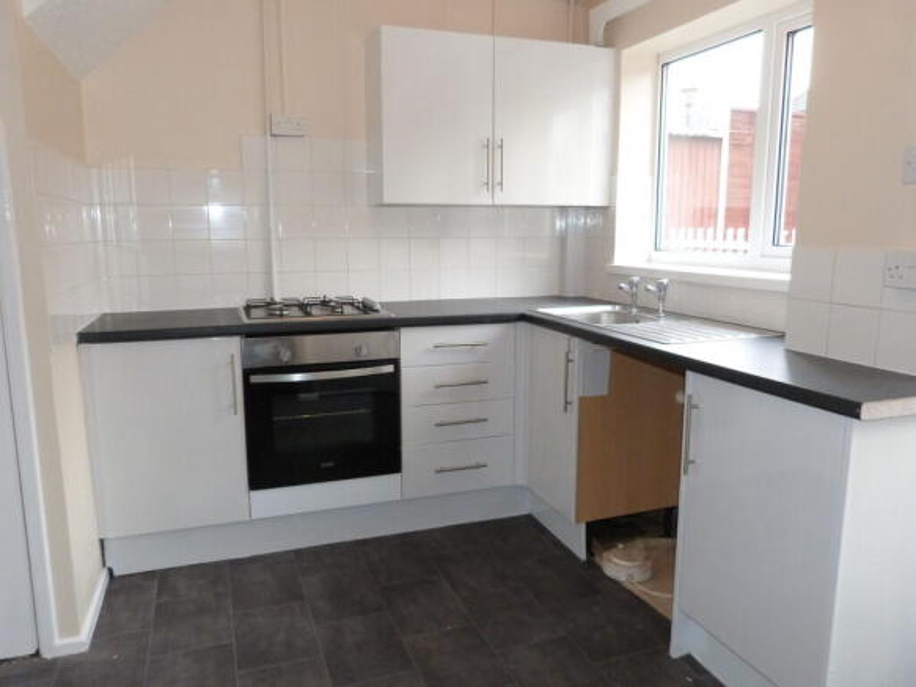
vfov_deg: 54.9
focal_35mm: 25
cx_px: 458
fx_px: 661
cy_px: 344
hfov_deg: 69.4
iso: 400
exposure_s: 1/60
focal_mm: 4.5
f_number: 2.8
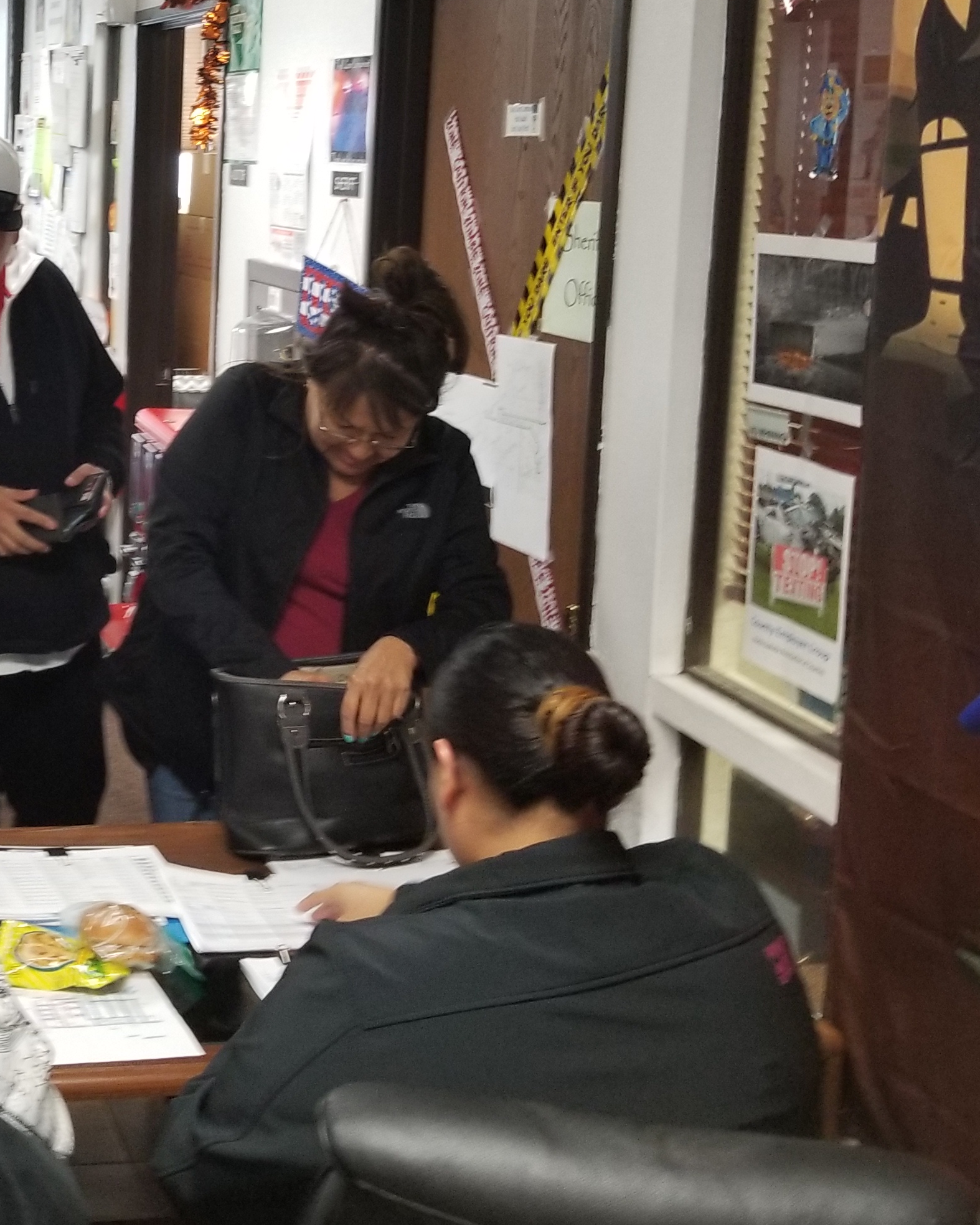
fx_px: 1886
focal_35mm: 52
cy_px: 365
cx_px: -42
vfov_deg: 35.5
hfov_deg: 27.2
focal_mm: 4.25
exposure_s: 1/40
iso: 160
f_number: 1.7
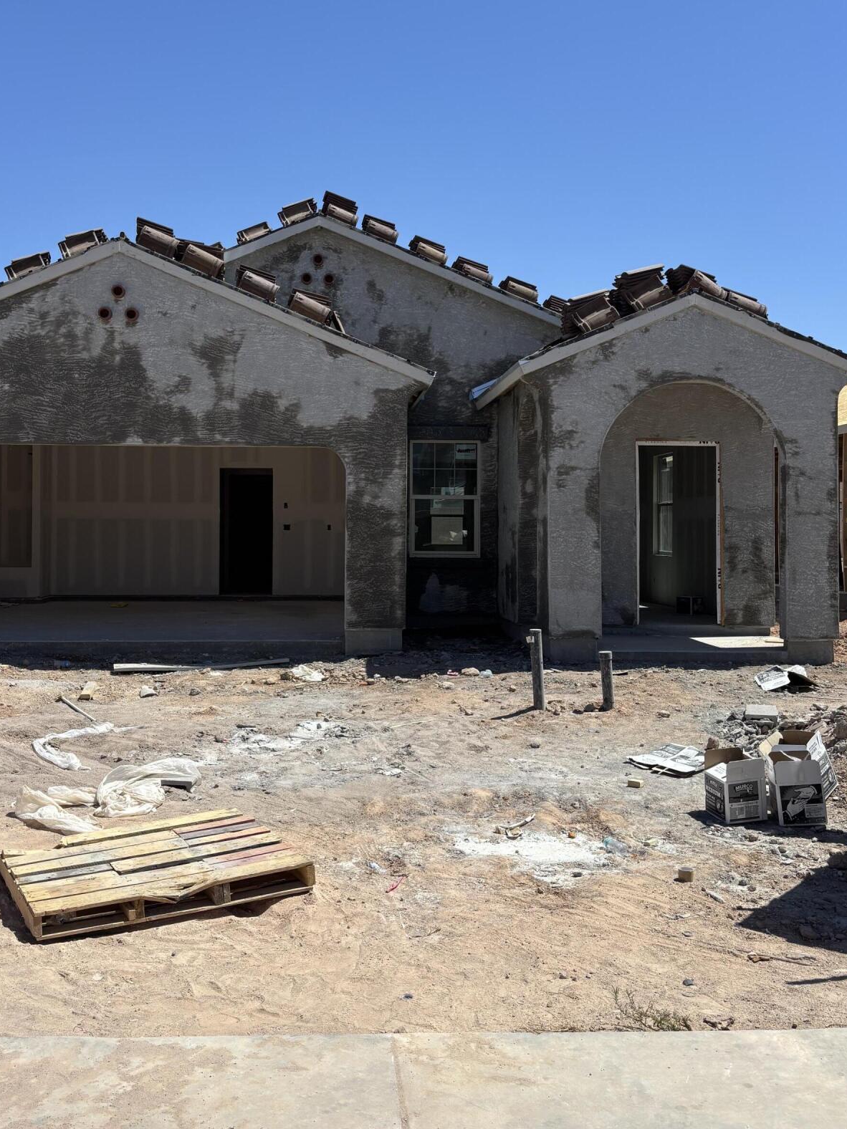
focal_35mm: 33
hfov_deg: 42.8
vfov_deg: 55.3
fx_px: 1077
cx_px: 350
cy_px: 516
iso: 50
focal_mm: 5.96
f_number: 1.6
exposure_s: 1/4854
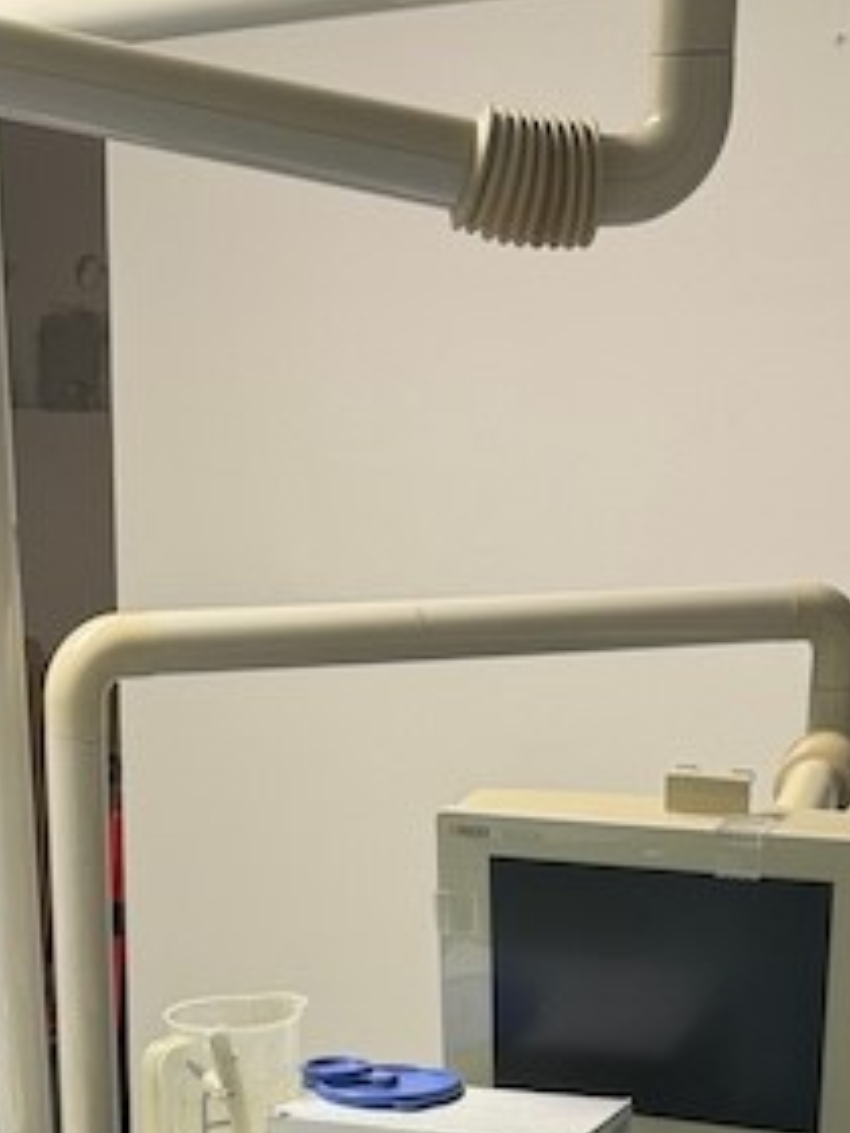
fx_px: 2619
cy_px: 1491
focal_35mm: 80
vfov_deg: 21.9
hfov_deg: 18.3
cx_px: 202
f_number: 1.78
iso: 125
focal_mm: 6.76
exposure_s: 1/50
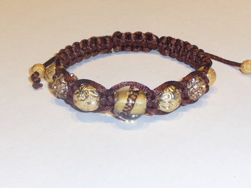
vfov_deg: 16.1
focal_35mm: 92
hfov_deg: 21.3
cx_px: 126
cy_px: 94
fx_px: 667
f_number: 4.3
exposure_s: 1/30
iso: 100
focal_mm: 9.3
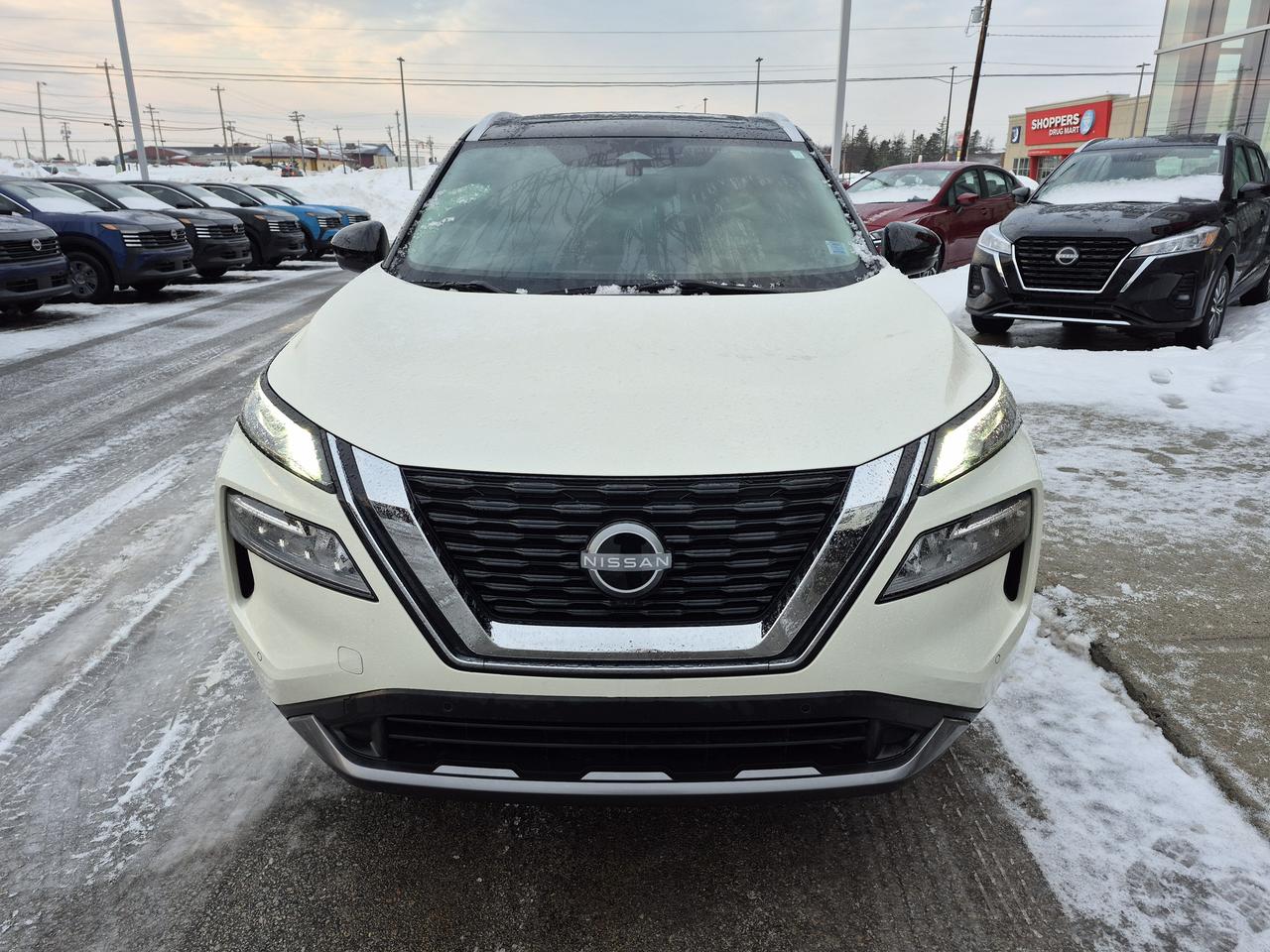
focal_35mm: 23
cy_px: 476
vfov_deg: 58.9
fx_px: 844
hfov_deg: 73.9
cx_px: 635
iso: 25
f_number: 1.8
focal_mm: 5.4
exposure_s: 1/215
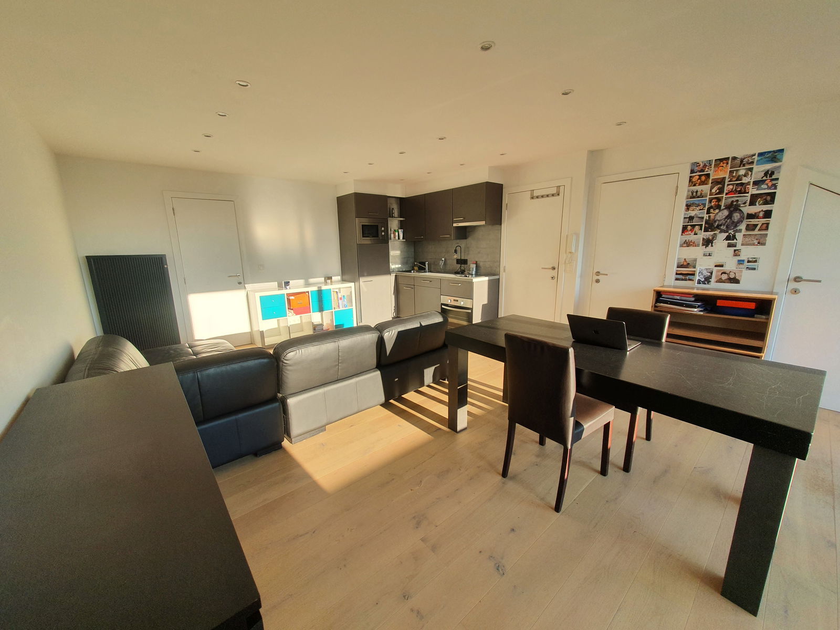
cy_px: 315
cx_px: 420
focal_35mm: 13
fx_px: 315
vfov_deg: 89.9
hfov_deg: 106.2
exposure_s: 1/112
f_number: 2.2
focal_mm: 1.8
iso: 50
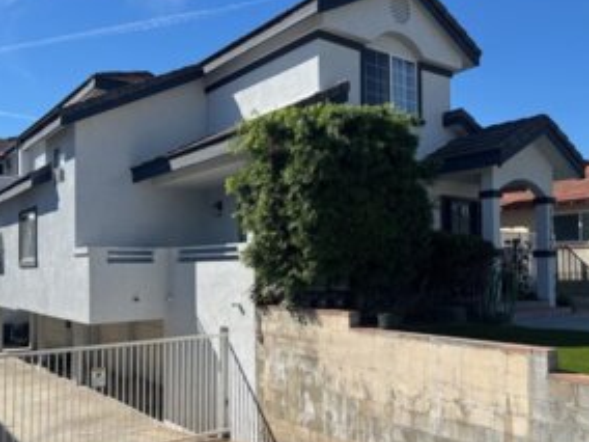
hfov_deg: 55.2
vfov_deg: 42.9
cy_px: 249
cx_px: 259
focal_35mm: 33
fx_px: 562
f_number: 1.6
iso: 50
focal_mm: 5.96
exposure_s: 1/3311
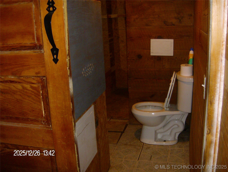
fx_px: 237
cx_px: 114
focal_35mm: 36
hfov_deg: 51.3
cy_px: 86
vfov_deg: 39.7
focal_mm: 6
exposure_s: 1/60
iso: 200
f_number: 2.8
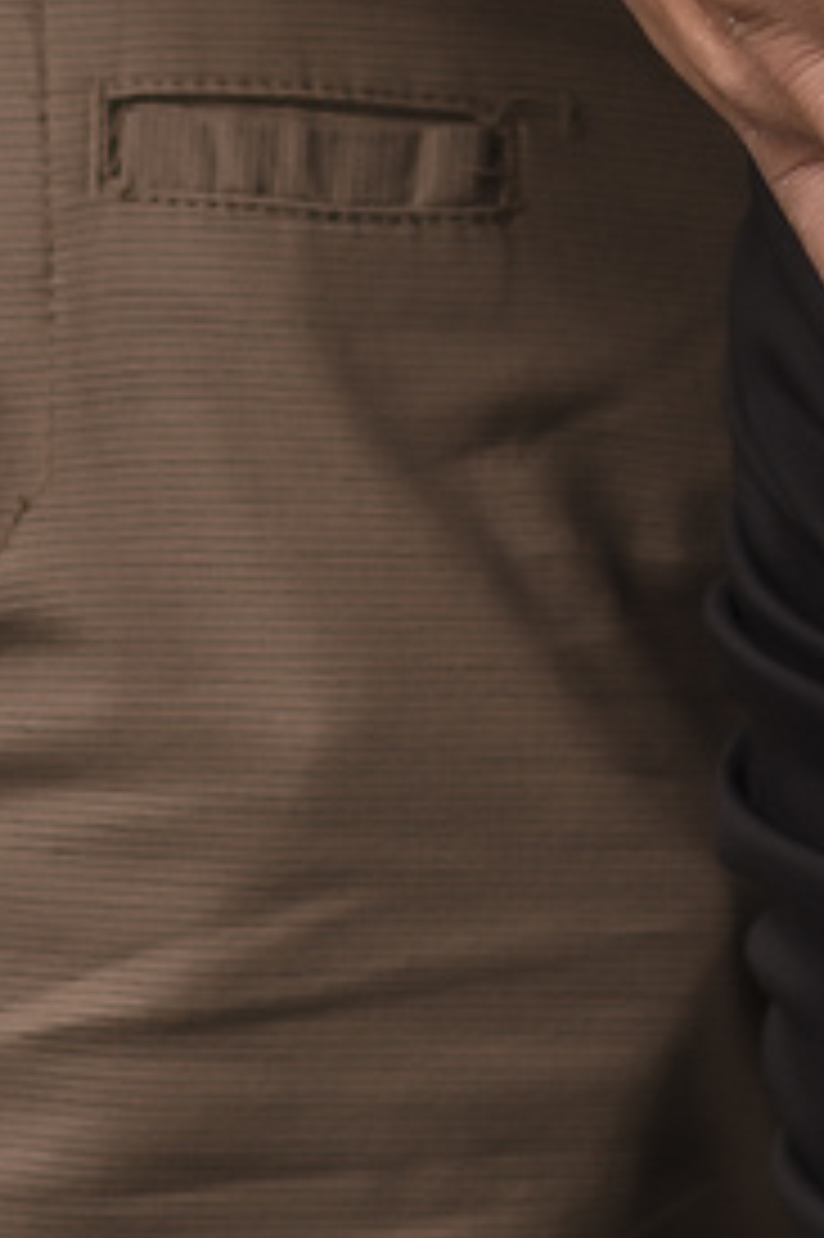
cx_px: 1382
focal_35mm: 557
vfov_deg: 3.6
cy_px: -2201
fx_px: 19146
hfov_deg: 2.5
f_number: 4
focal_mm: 85
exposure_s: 1/125
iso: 50
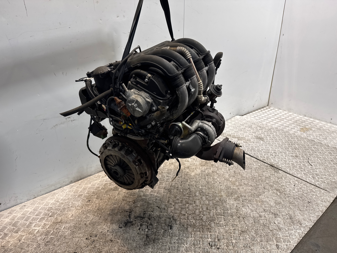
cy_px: 126
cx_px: 168
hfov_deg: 71.6
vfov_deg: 56.8
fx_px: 234
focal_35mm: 24
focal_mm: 6.76
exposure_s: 1/100
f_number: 1.78
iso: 80
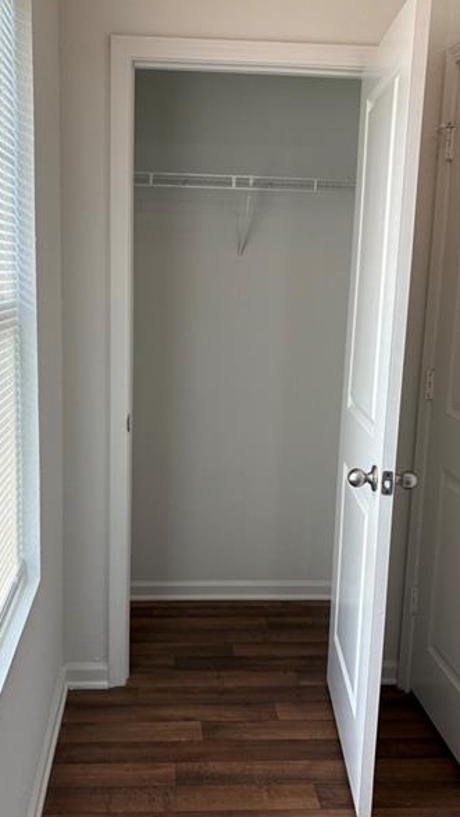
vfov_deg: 54.0
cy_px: 432
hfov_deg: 32.0
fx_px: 802
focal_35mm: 37
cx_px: 202
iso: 64
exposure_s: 1/120
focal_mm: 5.96
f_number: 1.6
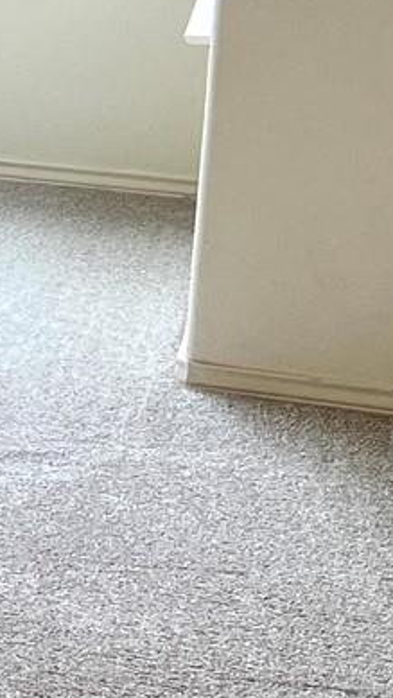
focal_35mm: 149
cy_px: -23
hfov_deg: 6.8
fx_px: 2759
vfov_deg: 14.2
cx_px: -1046
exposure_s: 1/120
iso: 64
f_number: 1.5
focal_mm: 5.7
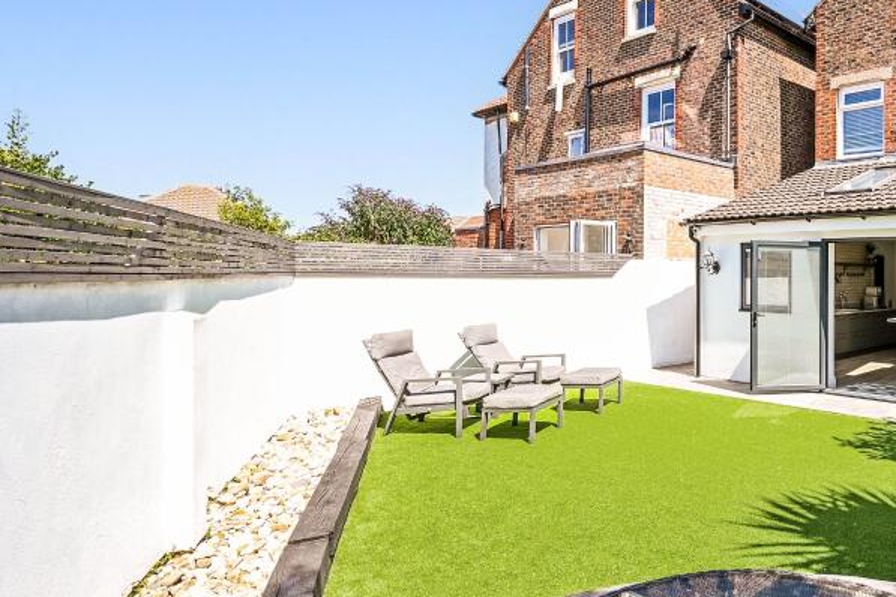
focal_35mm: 24
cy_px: 173
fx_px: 597
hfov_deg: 66.1
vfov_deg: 51.6
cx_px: 732
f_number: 10
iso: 100
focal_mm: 14
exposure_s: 1/80
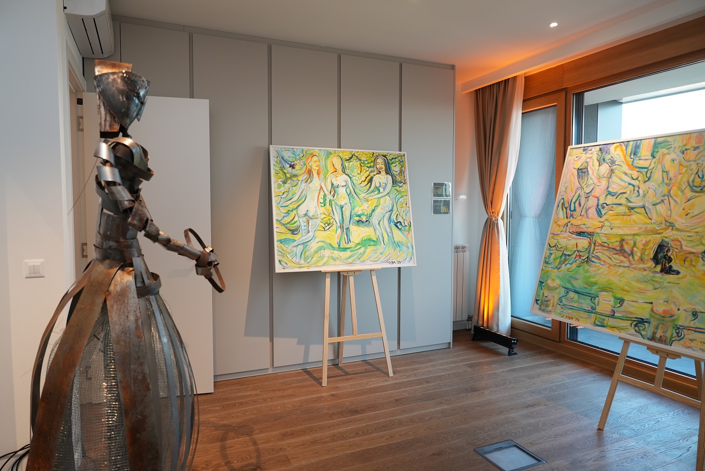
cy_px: 236
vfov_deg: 53.2
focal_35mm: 24
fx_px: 470
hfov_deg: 73.7
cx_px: 352
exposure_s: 1/125
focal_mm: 24
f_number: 2.8
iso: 640
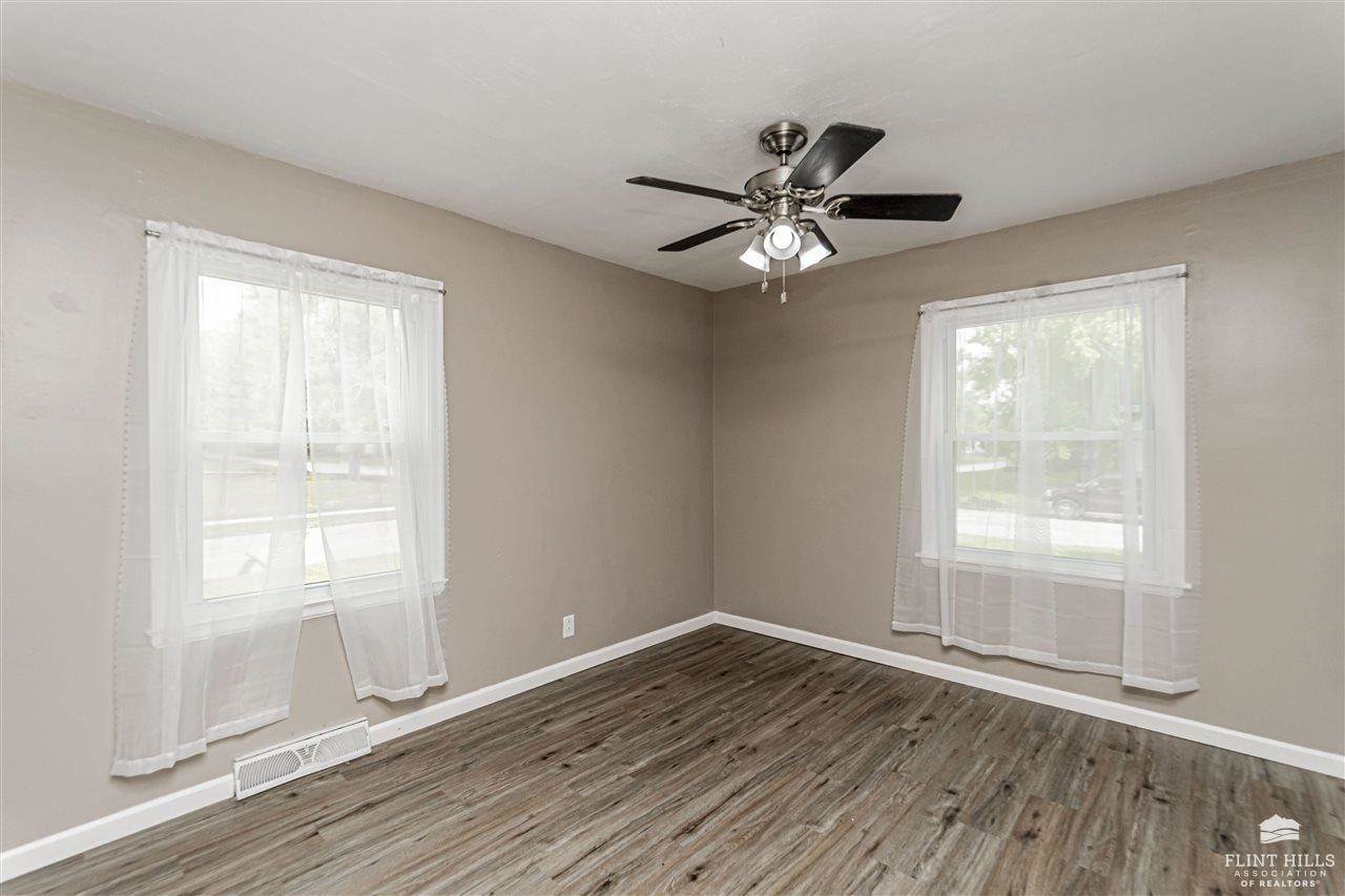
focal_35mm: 15
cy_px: 448
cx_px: 672
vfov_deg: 77.3
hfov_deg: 100.4
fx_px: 560
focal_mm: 10
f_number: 10
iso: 320
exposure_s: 1/60
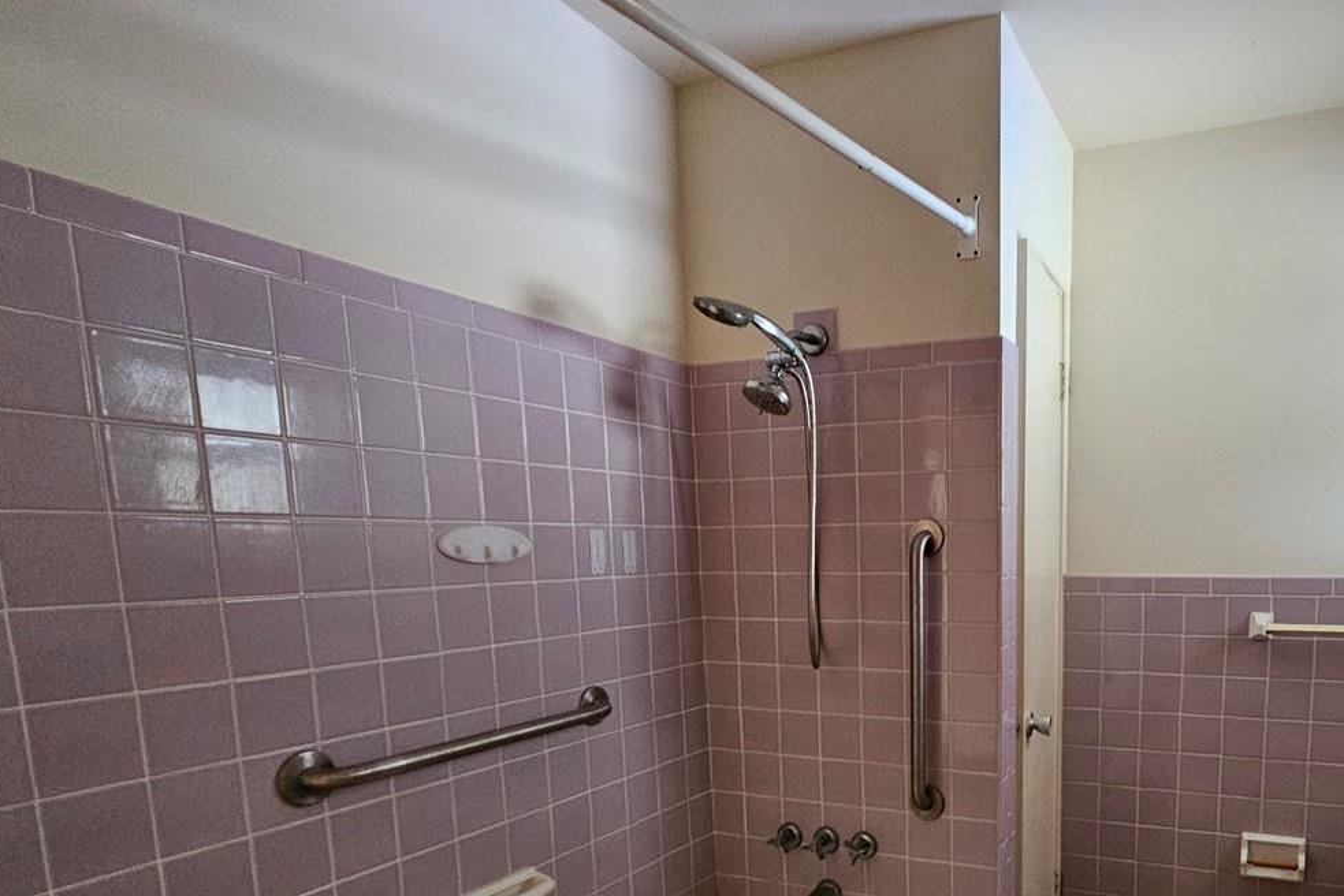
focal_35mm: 22
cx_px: 909
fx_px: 822
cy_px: 699
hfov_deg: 75.8
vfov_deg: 53.9
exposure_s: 1/24
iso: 640
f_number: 2.2
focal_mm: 2.2
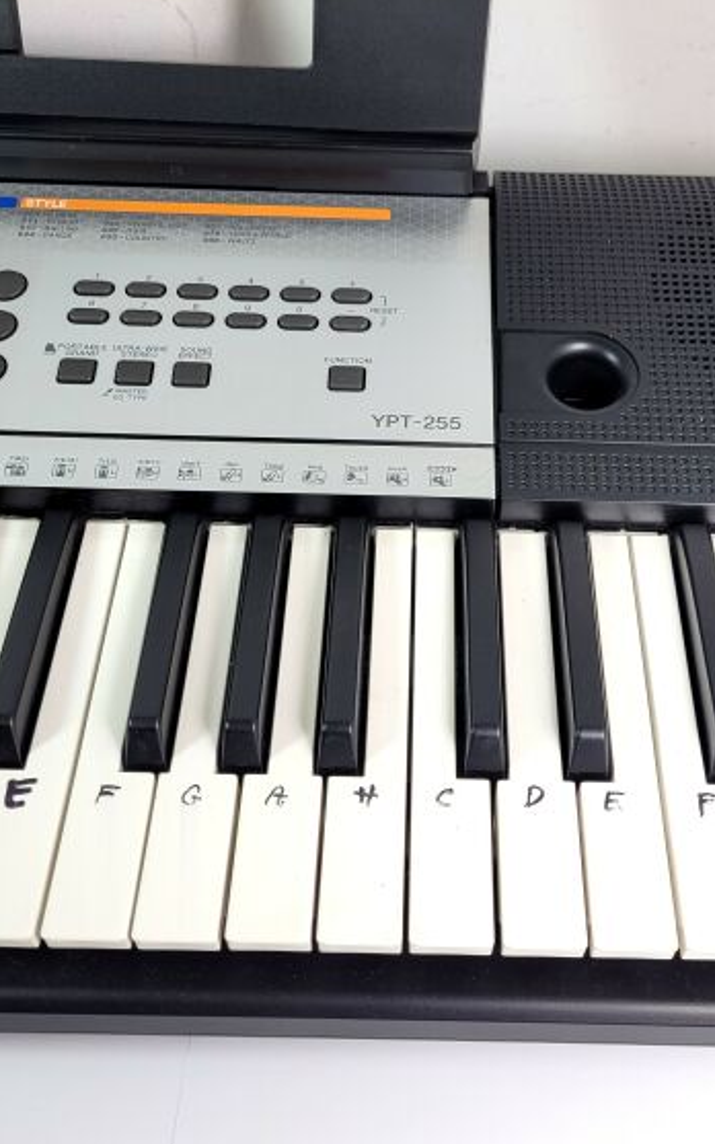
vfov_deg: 51.5
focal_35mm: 38
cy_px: 586
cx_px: 423
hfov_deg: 33.5
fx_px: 1185
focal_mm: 5.4
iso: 40
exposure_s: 1/121
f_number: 1.8
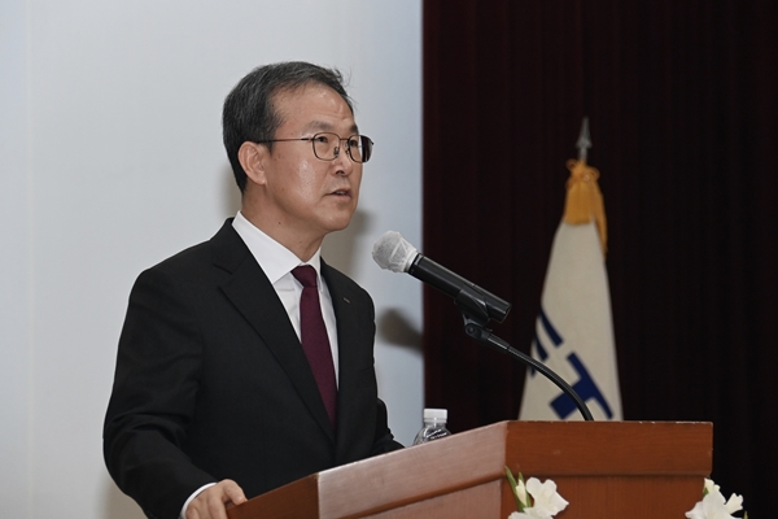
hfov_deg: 13.1
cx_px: 389
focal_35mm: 157
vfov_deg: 8.7
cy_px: 260
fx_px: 3393
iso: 1250
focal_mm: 105
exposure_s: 1/60
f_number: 5.6
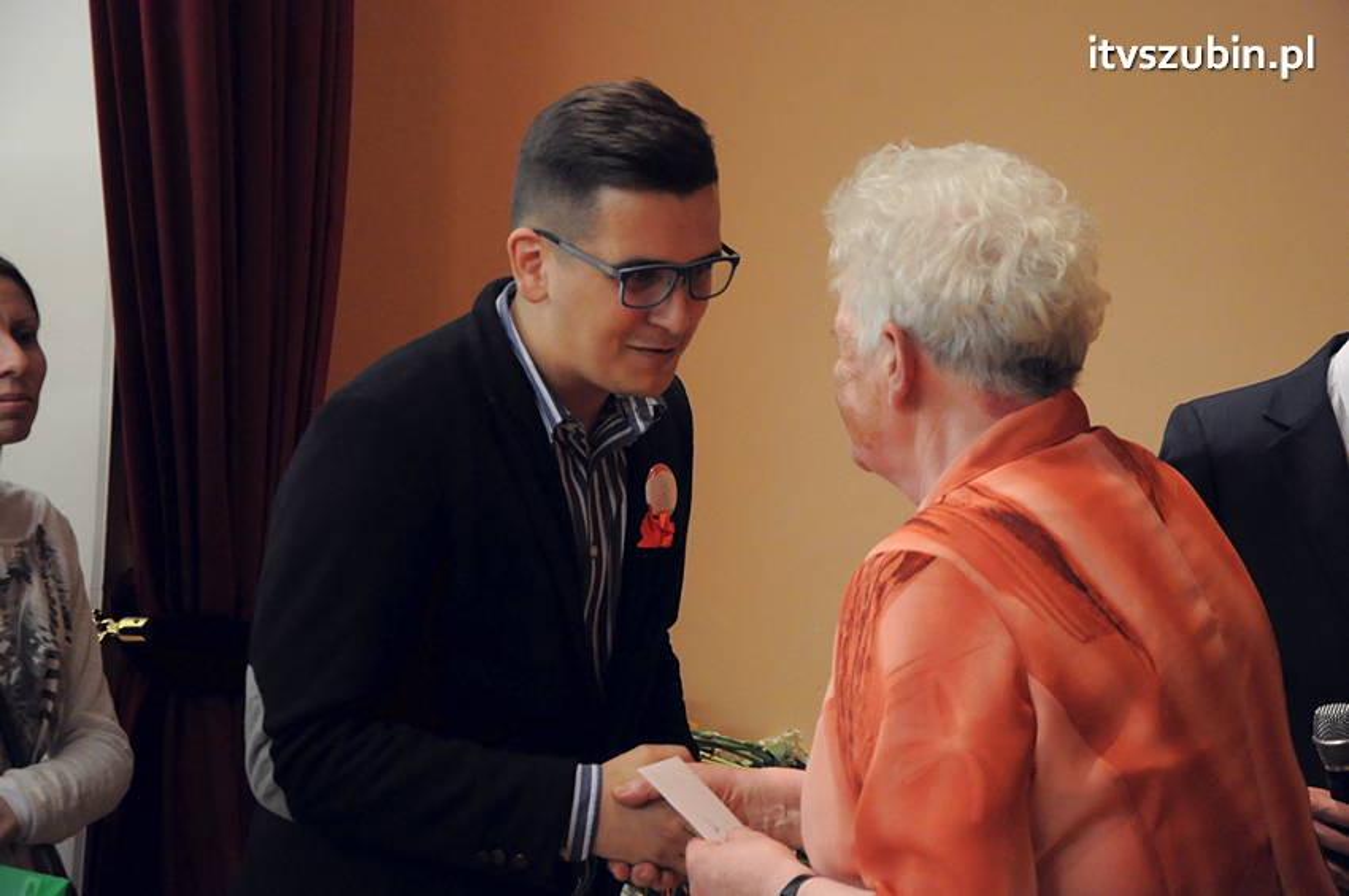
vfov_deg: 17.5
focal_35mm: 78
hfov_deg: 26.0
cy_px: 448
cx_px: 674
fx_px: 2920
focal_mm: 52
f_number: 5
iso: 2500
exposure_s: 1/80
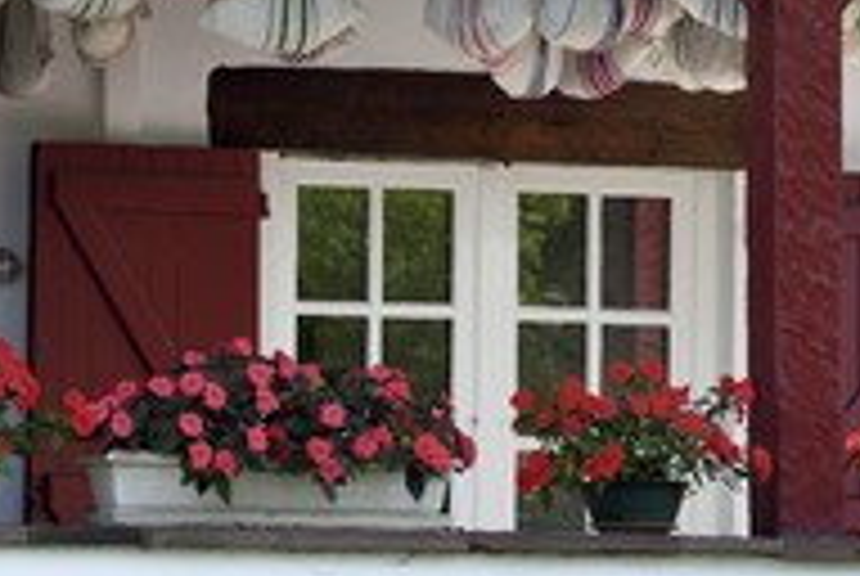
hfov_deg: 4.7
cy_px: -4
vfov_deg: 3.1
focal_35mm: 439
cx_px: 279
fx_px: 10503
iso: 200
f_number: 8
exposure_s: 1/160
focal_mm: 200
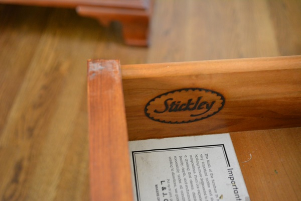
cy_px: 100
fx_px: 401
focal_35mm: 48
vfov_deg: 28.1
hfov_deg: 41.1
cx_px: 150
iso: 2500
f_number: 4.8
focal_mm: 32
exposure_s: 1/30
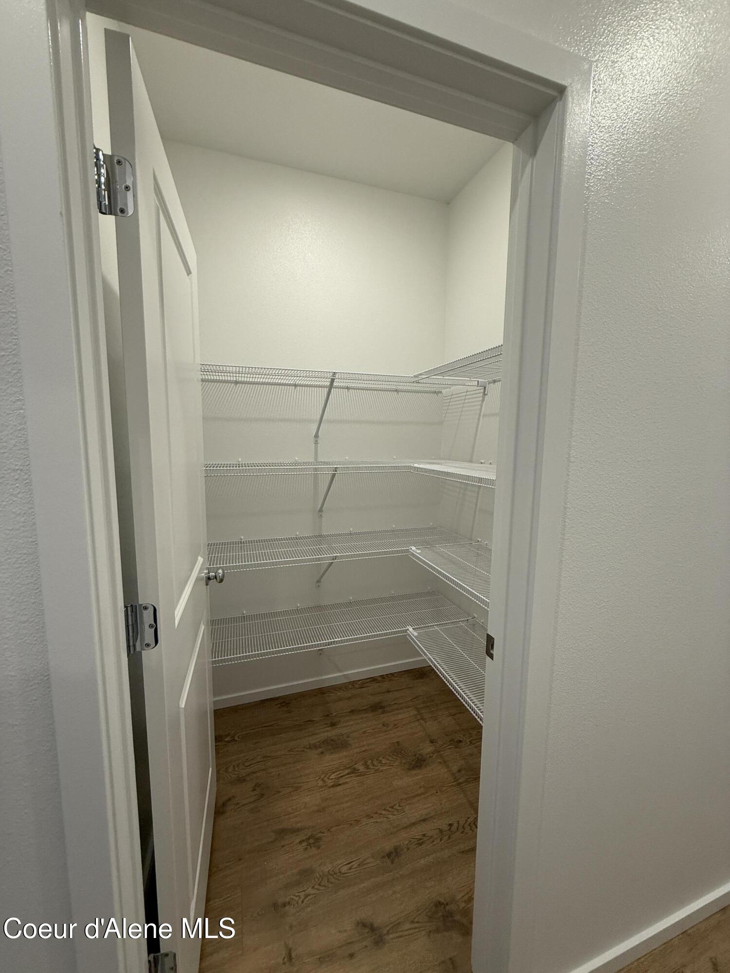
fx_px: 394
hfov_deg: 85.7
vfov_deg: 102.1
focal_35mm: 14
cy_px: 486
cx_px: 365
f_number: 2.2
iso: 200
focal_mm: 2.22
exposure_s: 1/120
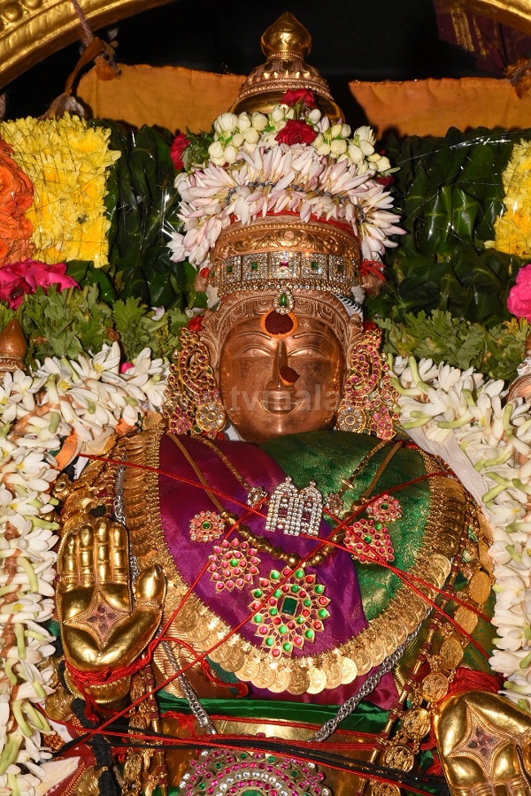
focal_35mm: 112
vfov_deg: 18.2
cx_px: 266
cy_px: 398
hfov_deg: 12.2
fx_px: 2489
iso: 1600
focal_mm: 75
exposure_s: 1/125
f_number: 16
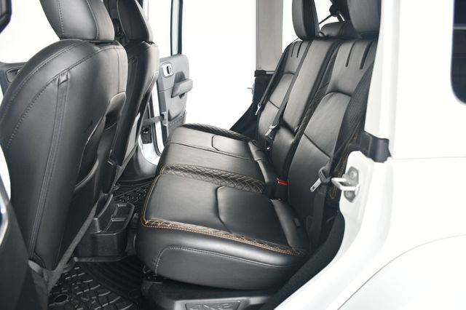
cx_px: 233
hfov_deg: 67.4
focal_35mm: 27
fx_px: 349
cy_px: 155
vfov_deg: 47.9
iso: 100
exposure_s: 1/160
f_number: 3.5
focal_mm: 18
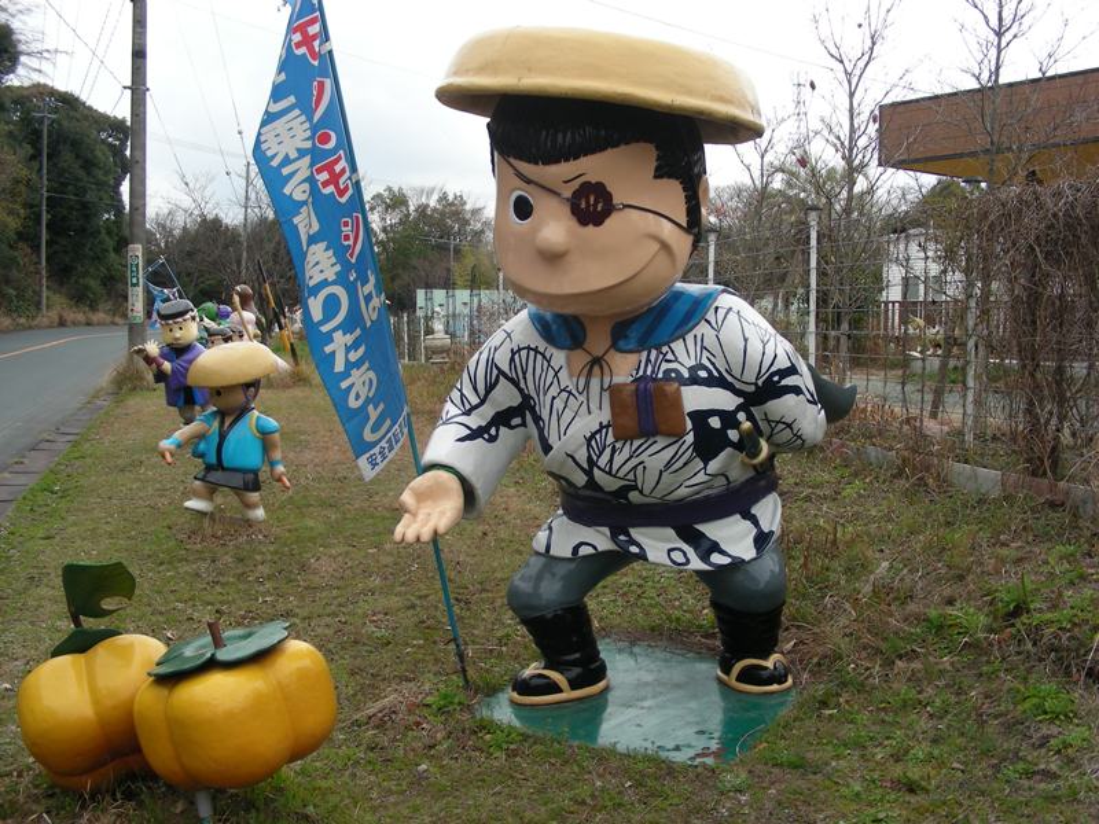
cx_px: 550
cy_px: 412
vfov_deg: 37.7
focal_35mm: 38
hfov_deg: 49.0
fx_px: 1206
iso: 50
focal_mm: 6.3
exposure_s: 1/100
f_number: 4
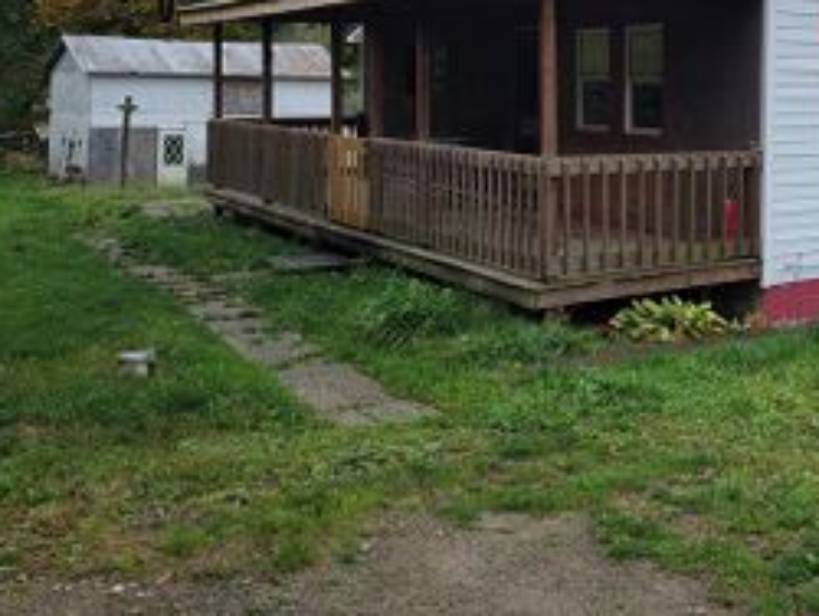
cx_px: 731
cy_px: 84
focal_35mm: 48
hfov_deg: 37.2
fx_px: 1137
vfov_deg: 29.3
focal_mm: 6.7
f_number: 1.8
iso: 16
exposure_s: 1/430
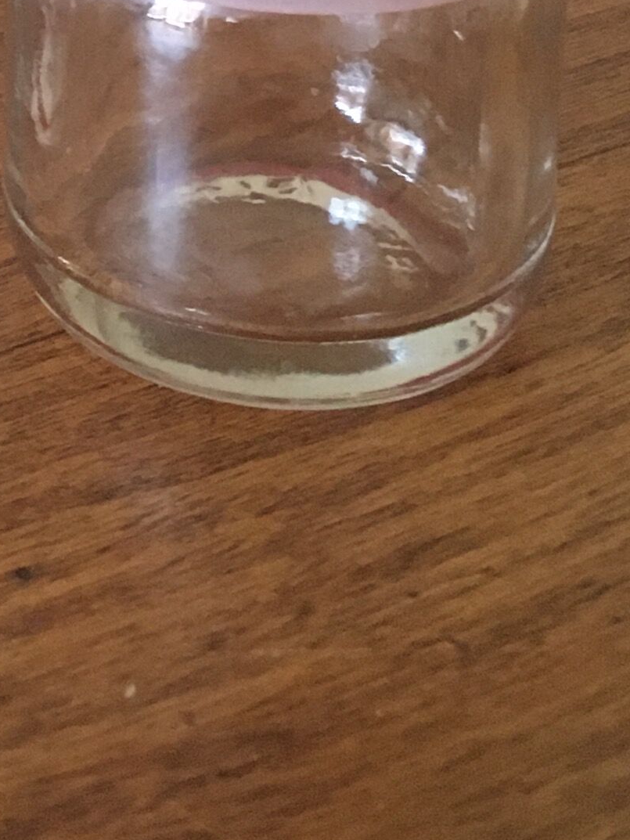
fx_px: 2644
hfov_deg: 13.2
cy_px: -431
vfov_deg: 16.4
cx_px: -153
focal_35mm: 109
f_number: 2.2
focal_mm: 4.15
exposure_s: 1/17
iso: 200
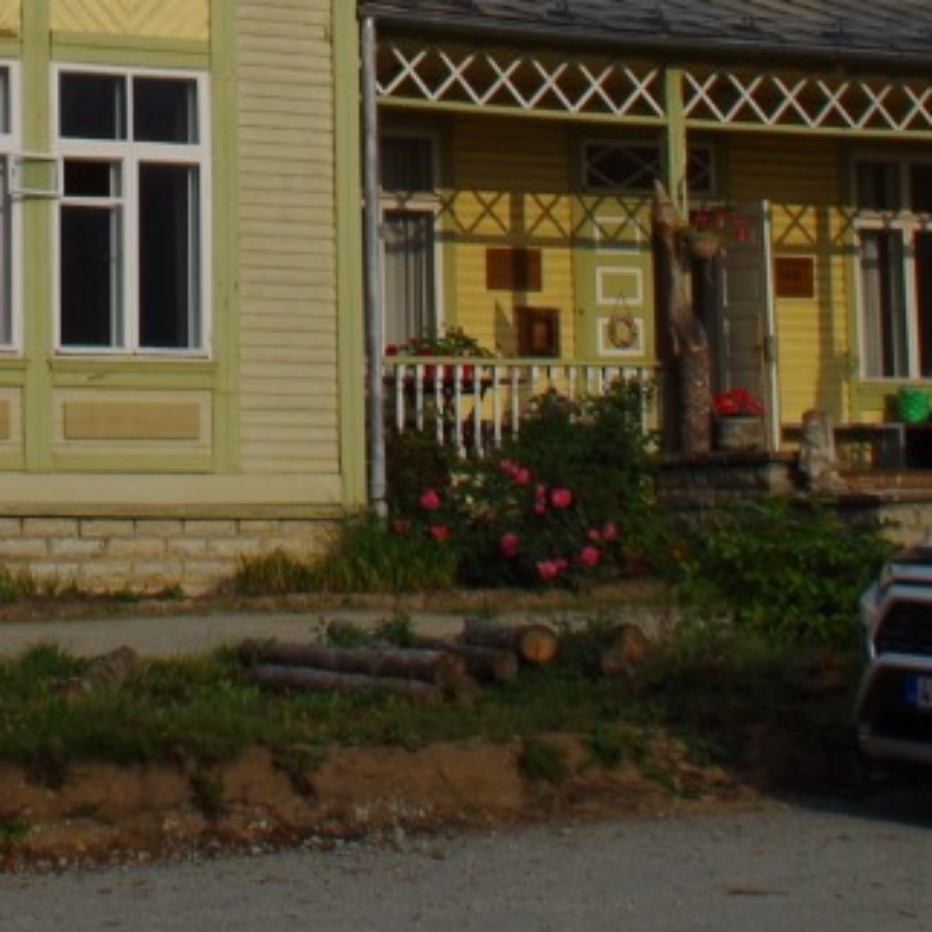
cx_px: -127
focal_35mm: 116
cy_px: -321
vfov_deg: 14.3
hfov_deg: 14.6
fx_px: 3533
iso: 100
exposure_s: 1/160
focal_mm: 18
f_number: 11
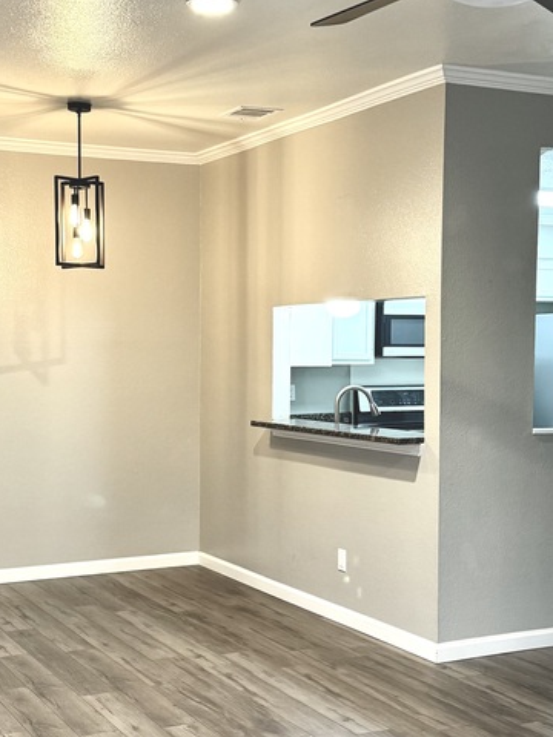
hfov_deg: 27.0
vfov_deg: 35.5
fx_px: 1150
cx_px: 220
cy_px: 405
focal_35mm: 54
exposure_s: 1/60
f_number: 1.78
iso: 320
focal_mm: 6.76
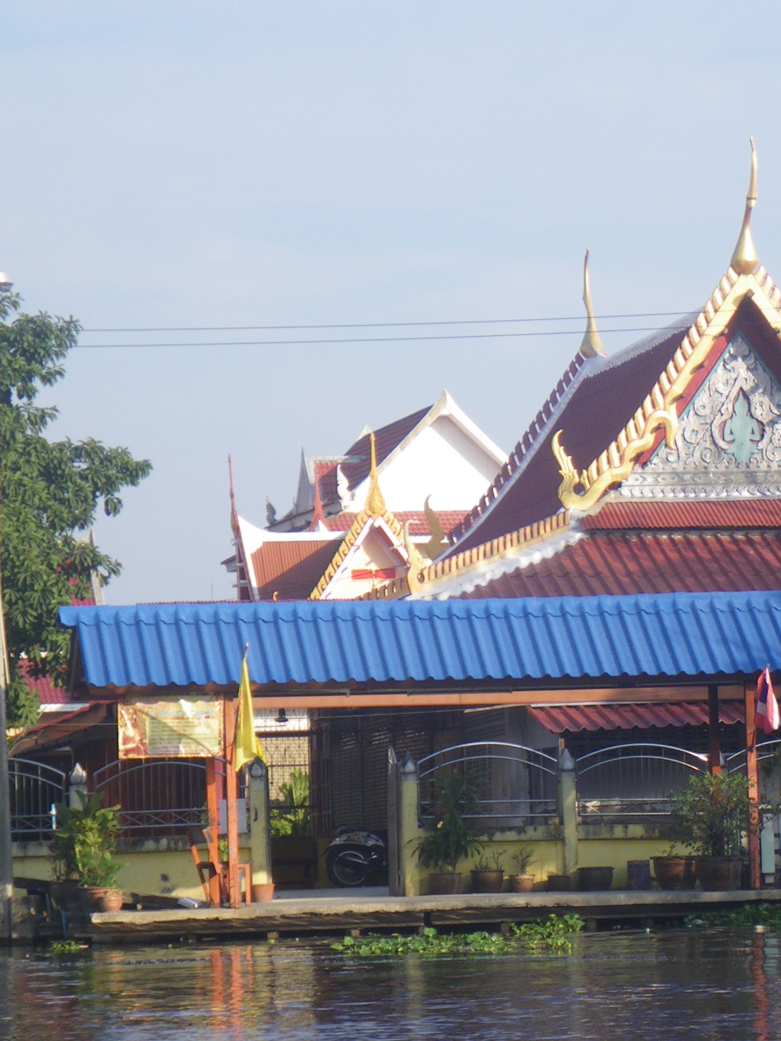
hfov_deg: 9.2
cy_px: 693
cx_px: 529
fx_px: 4843
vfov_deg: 12.3
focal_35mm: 161
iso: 50
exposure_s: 1/160
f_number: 4.8
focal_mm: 13.7
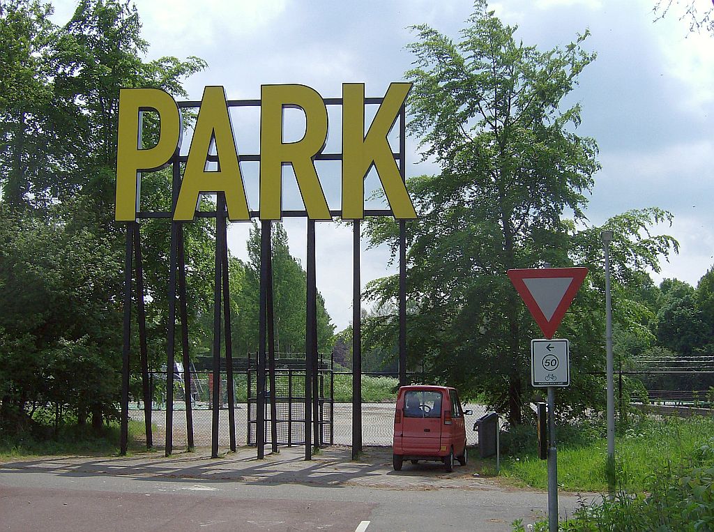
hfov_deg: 41.3
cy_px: 266
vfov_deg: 31.4
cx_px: 357
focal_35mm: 46
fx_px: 947
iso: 100
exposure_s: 1/837
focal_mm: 7.7
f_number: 5.1
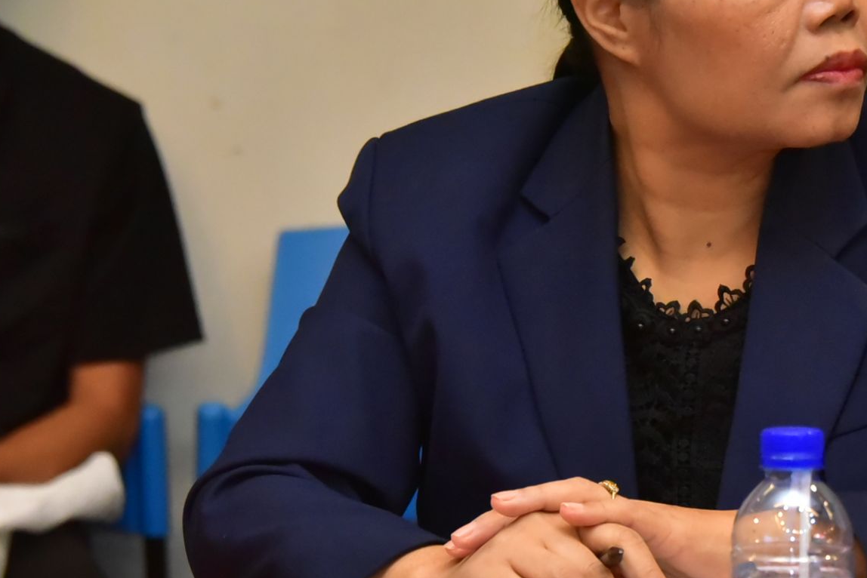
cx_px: 704
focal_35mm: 244
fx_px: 5877
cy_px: 188
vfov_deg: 5.6
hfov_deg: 8.4
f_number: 6.3
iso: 8000
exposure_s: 1/200
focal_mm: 112
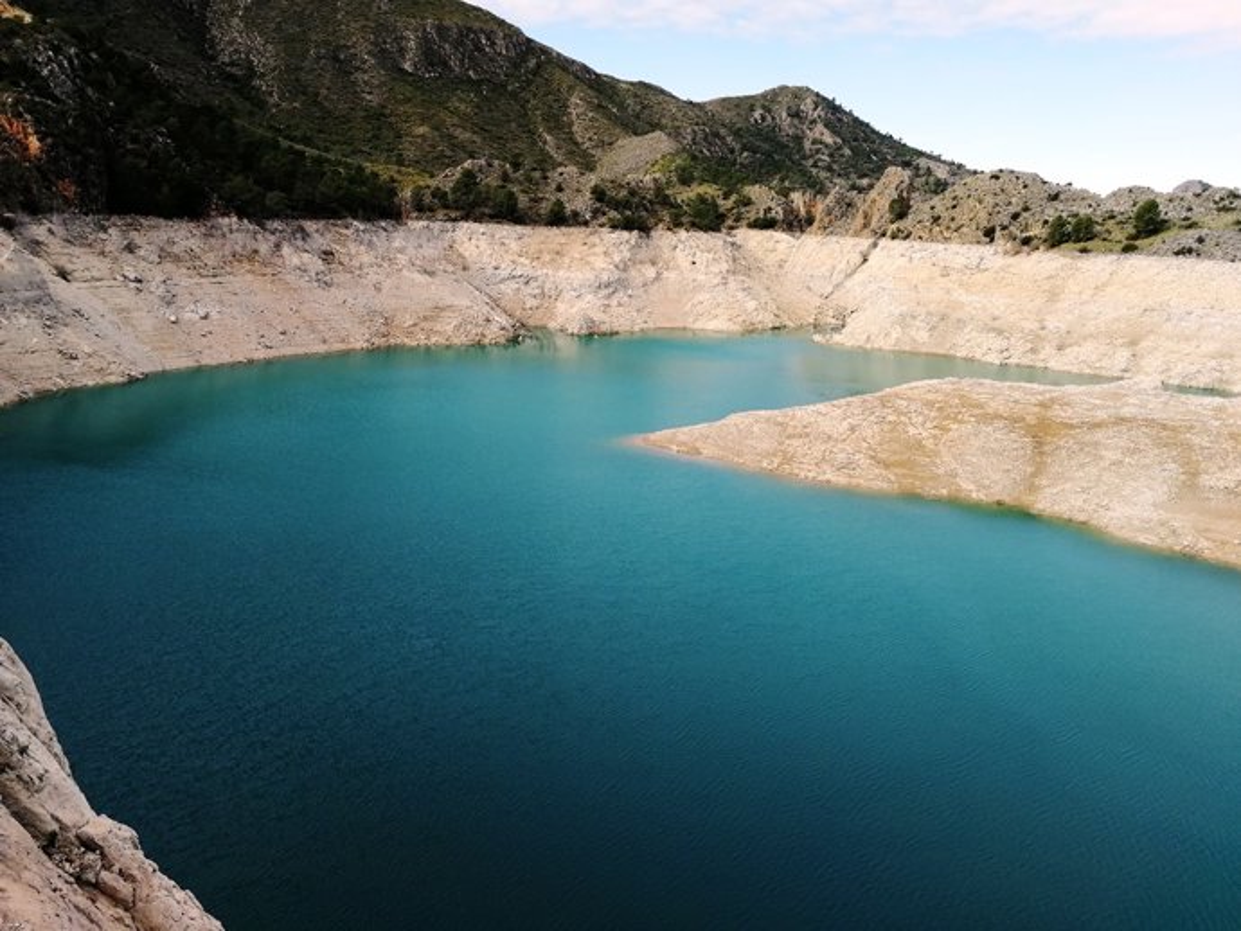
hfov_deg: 65.3
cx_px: 620
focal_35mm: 27
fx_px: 968
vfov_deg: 51.4
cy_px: 466
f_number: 4
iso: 50
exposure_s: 1/758
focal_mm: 3.95
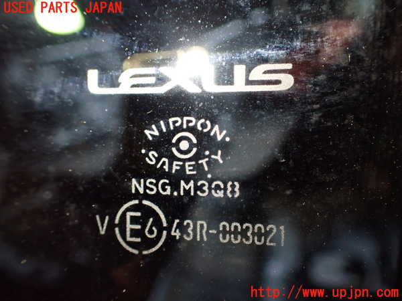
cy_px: 150
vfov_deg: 46.8
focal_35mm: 30
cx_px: 201
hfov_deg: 60.0
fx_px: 348
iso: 800
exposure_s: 1/80
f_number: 2.3
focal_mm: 5.4
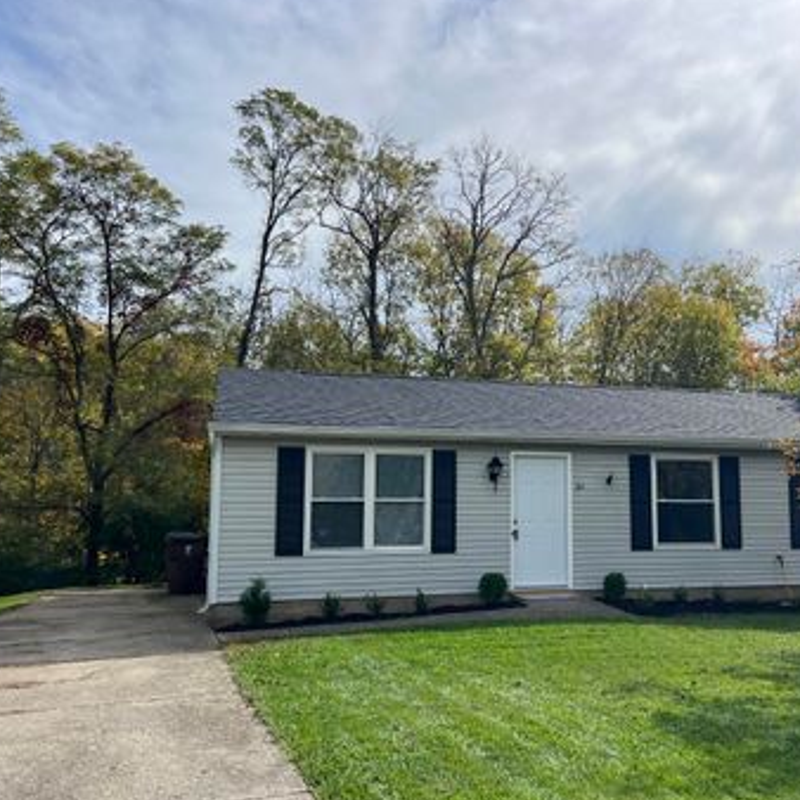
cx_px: 516
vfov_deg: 48.4
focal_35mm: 34
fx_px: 889
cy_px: 427
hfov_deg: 47.8
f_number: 1.5
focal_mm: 5.7
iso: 50
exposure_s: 1/5882
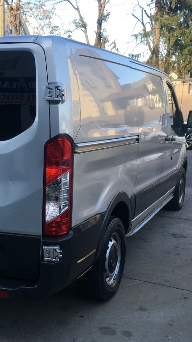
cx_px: 20
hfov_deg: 26.8
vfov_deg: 47.4
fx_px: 389
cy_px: 171
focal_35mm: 43
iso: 25
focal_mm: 4.15
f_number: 2.2
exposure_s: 1/203
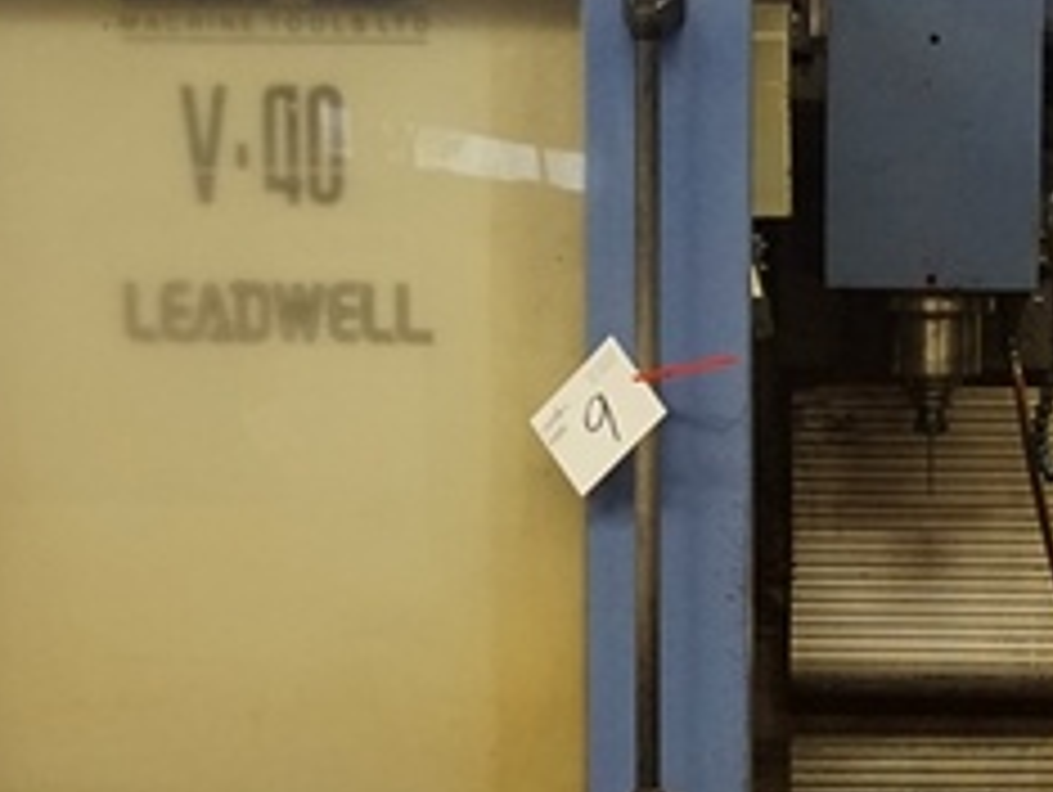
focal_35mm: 71
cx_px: 997
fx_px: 2162
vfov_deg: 20.7
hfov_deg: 26.2
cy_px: 536
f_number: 3.5
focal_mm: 16
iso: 2000
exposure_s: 1/160
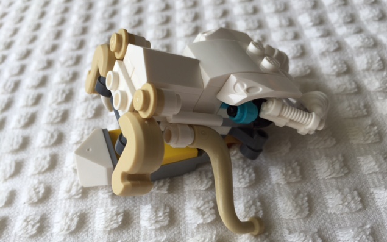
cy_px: 139
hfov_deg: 61.2
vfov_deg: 40.5
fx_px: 327
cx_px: 194
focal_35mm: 31
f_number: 2.2
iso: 32
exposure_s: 1/168
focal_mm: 4.15
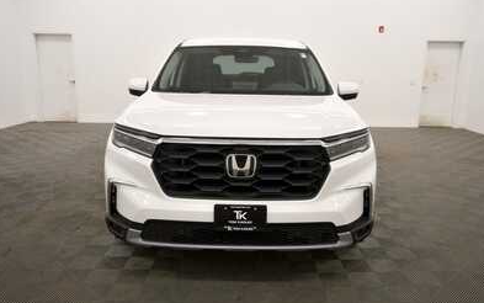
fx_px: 369
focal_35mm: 28
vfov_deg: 44.6
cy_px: 149
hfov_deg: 66.4
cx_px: 243
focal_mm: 18
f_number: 5.3
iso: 800
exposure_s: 1/200
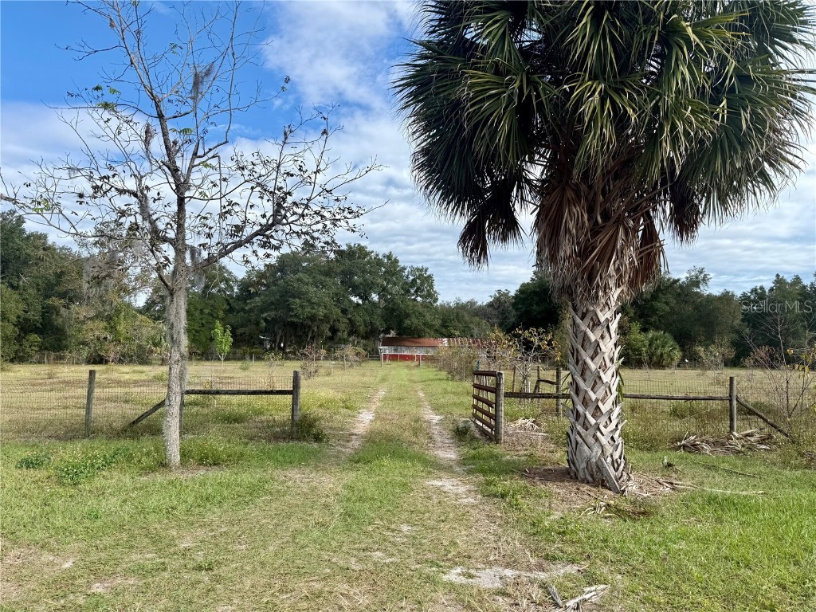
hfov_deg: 71.6
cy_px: 306
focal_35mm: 24
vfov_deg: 56.8
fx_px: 566
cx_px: 408
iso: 80
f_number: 1.78
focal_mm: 6.76
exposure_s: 1/2801
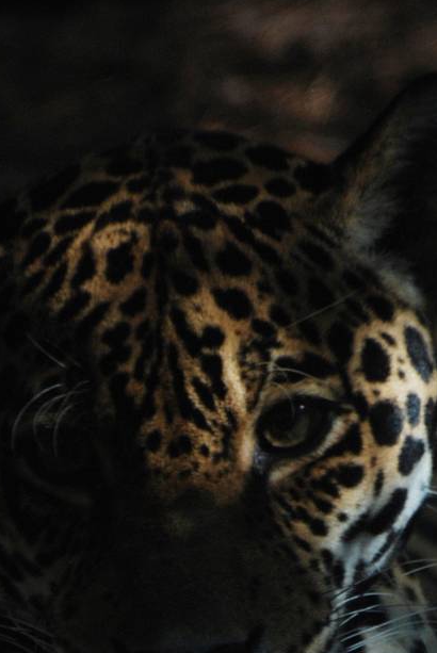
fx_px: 15641
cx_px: 117
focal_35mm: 861
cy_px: 747
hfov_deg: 1.6
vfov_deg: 2.4
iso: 400
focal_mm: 220
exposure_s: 1/160
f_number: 5
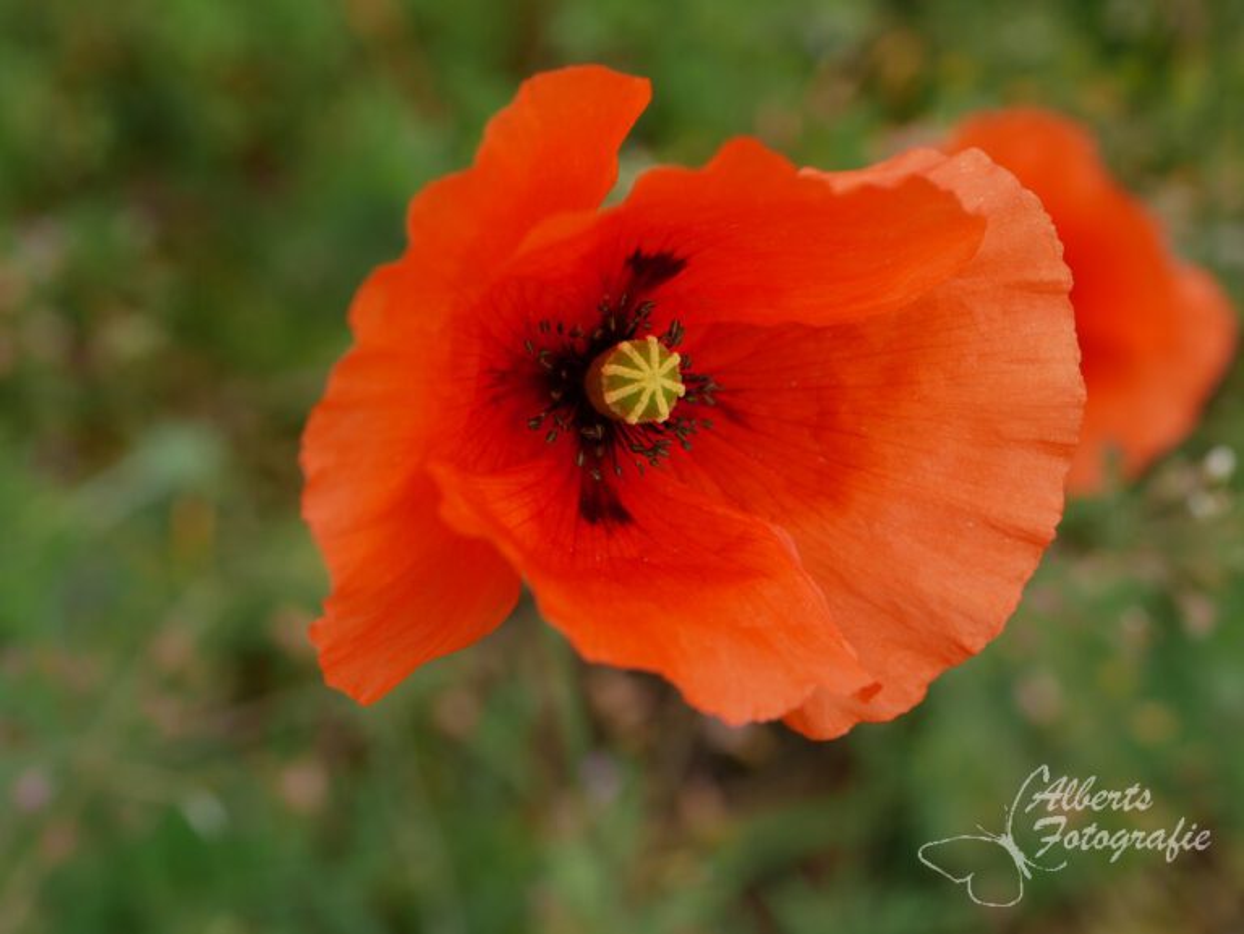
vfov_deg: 24.4
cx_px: 622
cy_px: 467
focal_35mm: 60
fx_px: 2158
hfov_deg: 32.2
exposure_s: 1/400
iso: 200
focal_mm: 30
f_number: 5
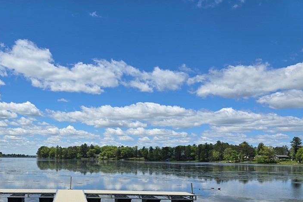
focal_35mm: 35
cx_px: 82
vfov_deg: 36.8
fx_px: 295
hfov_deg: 52.4
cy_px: 156
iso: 12
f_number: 1.7
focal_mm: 6.3
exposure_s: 1/1358
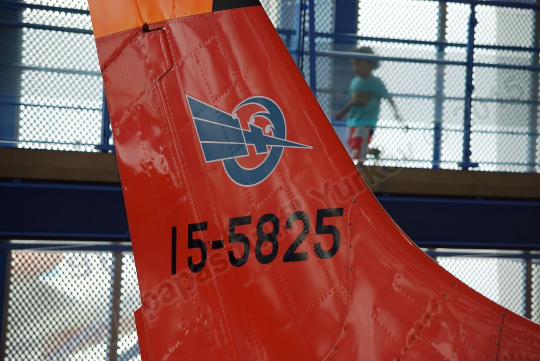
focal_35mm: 180
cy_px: 180
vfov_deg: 7.6
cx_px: 270
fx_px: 2701
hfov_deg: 11.4
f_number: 4.8
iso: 160
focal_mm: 120
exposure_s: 1/60
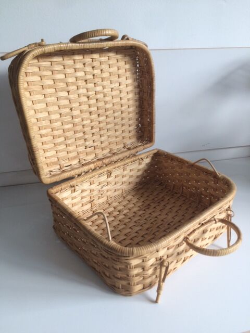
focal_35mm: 29
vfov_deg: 61.7
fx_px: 279
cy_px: 166
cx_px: 125
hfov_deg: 48.2
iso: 40
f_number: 2.2
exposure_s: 1/50
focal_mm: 4.15
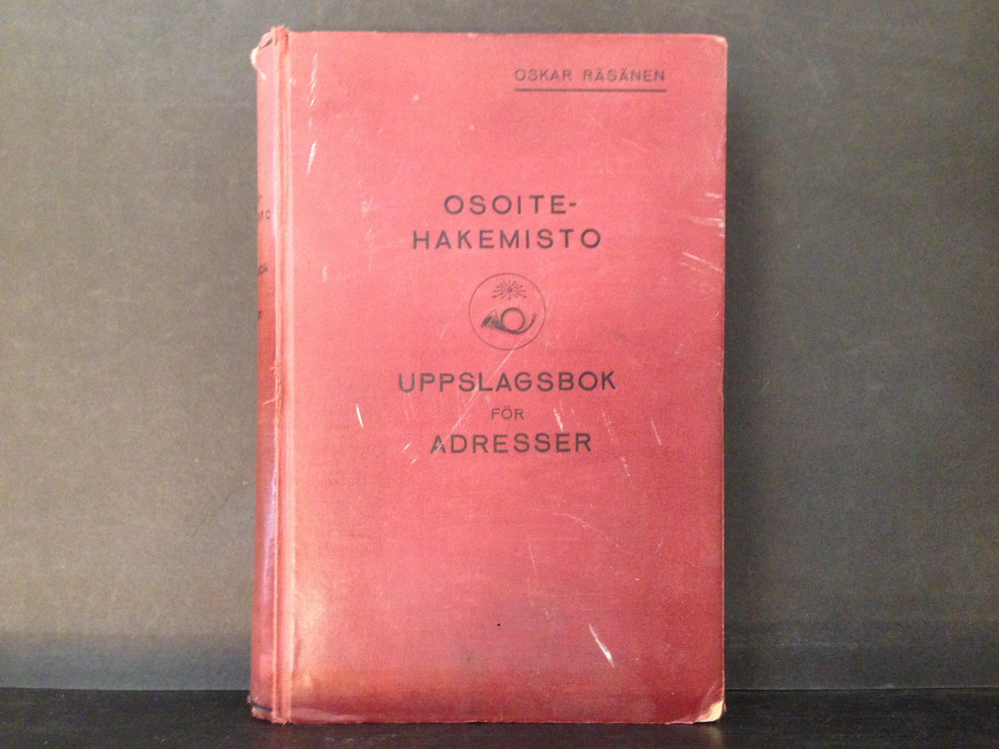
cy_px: 374
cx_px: 500
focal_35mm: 33
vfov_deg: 42.9
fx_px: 952
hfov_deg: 55.4
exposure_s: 1/15
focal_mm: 4.12
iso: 400
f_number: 2.4
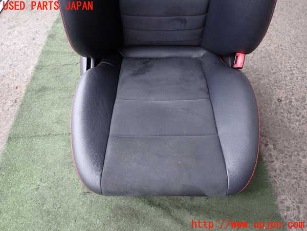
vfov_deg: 54.9
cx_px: 154
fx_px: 222
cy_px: 116
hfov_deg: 69.4
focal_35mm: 25
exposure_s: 1/100
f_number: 2
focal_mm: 4.5
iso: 100
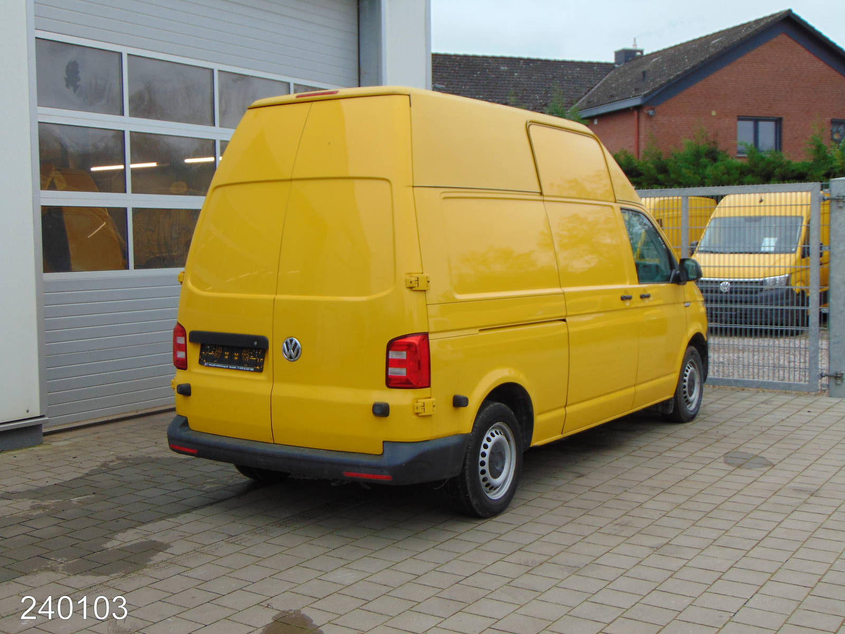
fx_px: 1025
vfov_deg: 34.3
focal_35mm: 42
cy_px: 317
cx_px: 422
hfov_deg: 44.8
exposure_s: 1/125
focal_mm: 7.6
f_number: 3.3
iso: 80
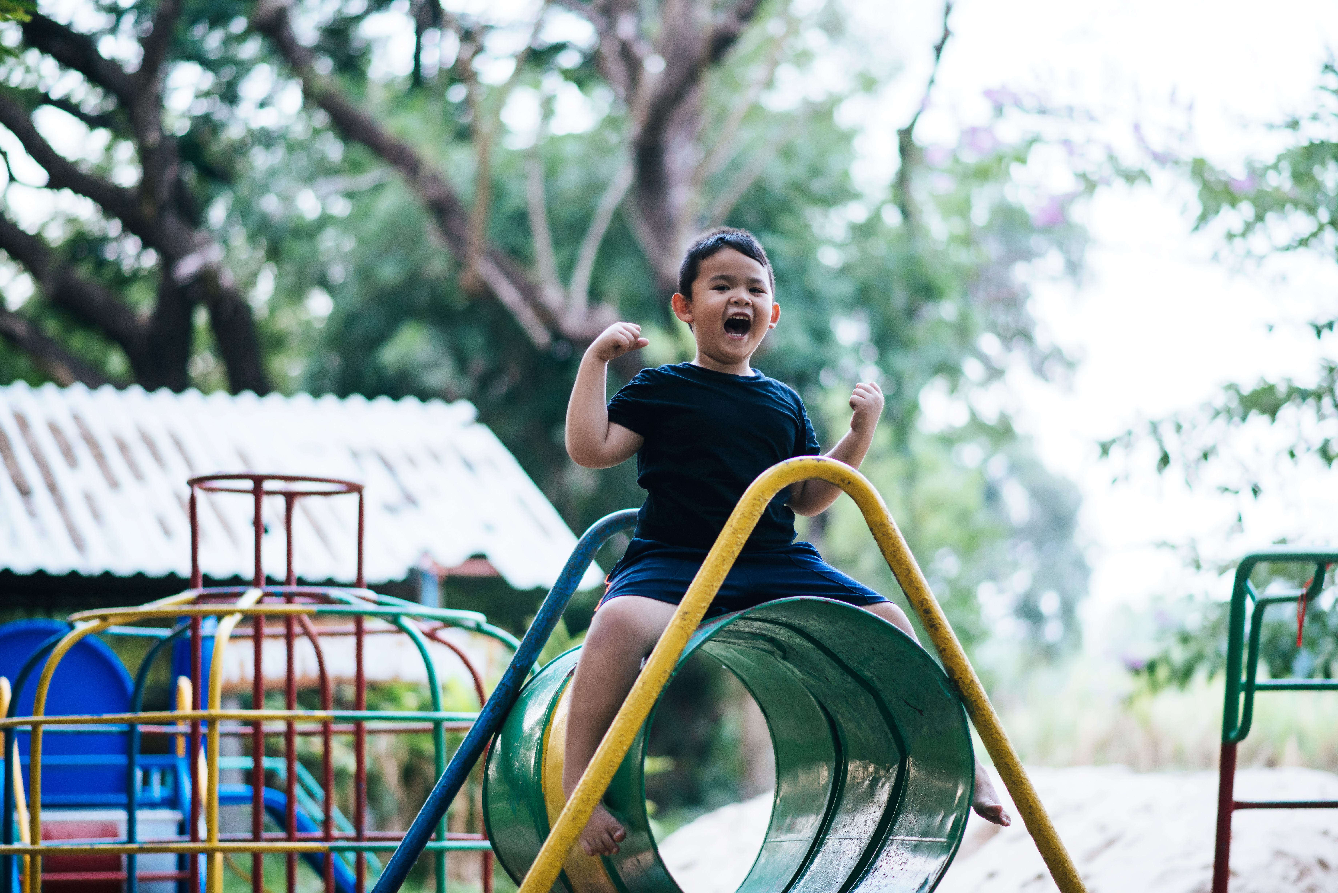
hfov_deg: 23.9
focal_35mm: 85
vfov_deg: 16.1
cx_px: 669
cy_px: 446
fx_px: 3160
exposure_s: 1/125
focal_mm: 85
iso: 400
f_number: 1.8
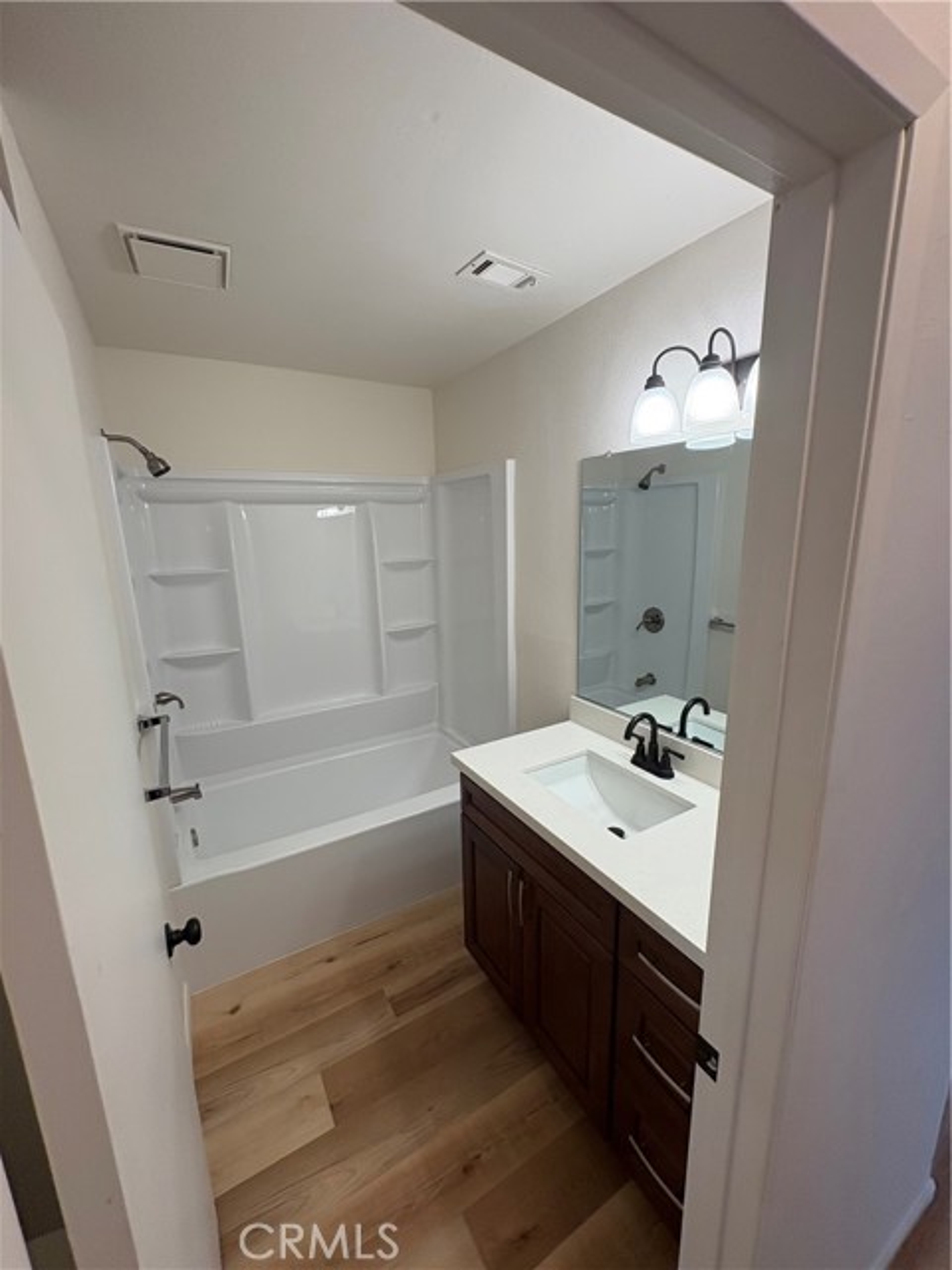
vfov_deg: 102.1
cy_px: 635
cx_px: 476
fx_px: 513
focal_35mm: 14
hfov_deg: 85.7
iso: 125
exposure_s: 1/120
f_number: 2.2
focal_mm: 2.22
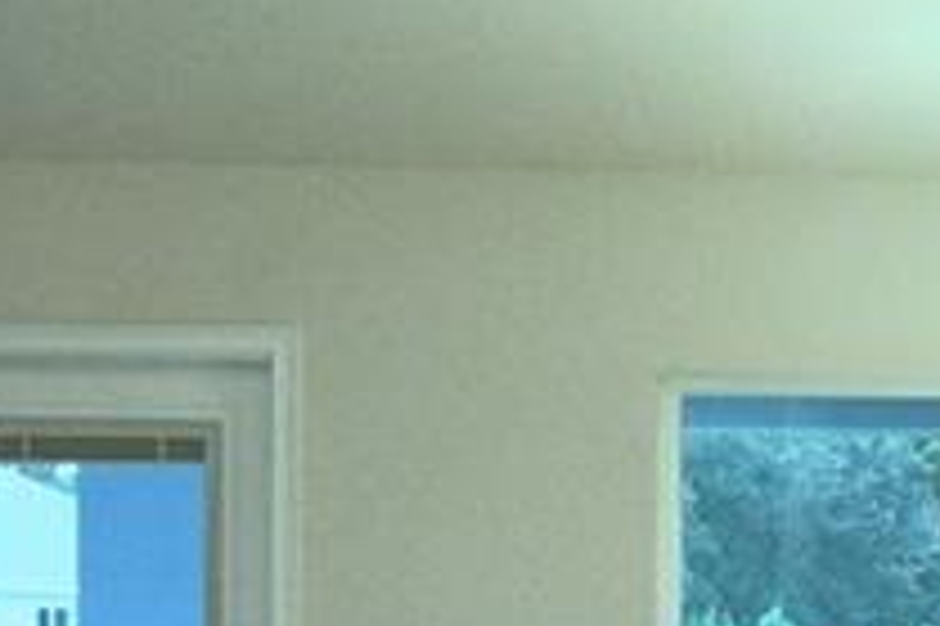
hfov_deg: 16.9
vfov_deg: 11.7
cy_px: 703
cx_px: 1196
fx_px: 3000
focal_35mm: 115
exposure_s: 1/50
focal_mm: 10
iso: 400
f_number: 4.5
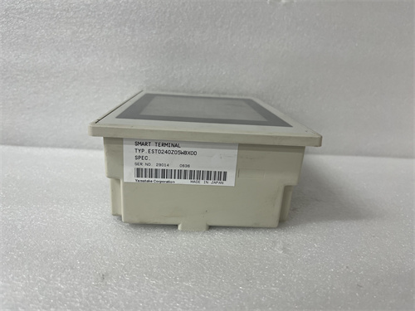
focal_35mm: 26
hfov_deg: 67.3
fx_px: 312
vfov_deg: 53.1
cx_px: 208
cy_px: 156
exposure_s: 1/100
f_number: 1.6
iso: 125
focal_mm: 5.1
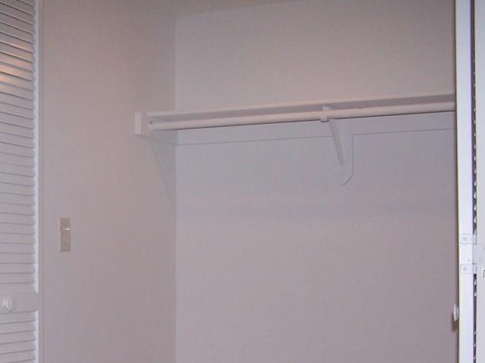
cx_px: 127
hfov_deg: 30.3
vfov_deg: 23.0
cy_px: 273
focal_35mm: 63
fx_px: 882
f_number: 2.8
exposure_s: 1/60
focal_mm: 6.3
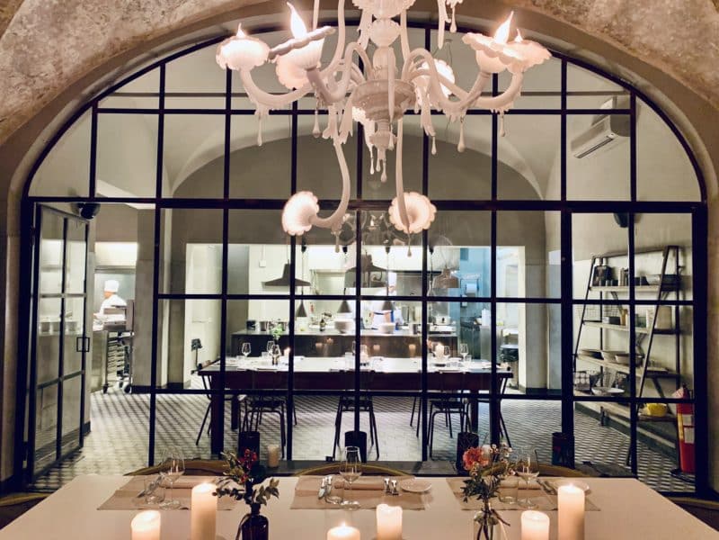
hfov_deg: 67.3
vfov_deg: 53.1
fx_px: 540
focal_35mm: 26
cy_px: 270
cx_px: 360
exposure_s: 1/33
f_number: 1.8
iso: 320
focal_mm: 4.25
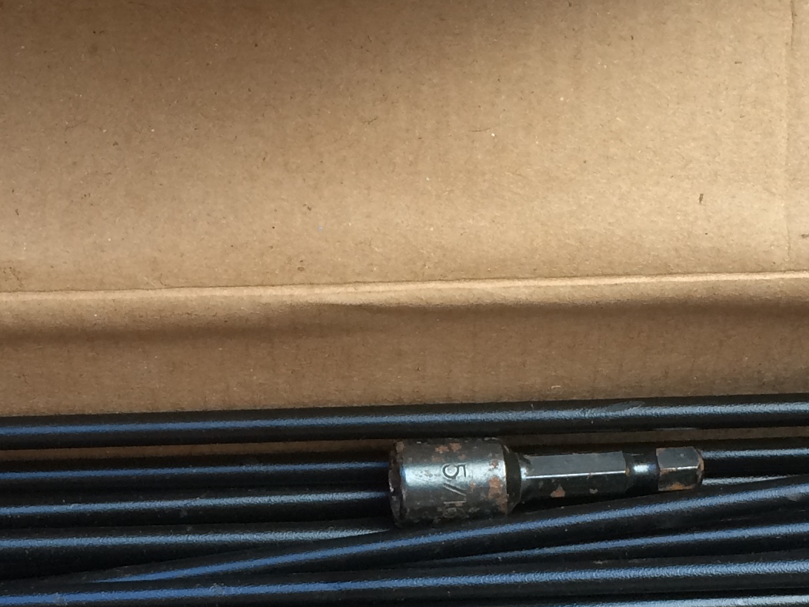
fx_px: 2103
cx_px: 406
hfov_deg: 21.8
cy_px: 512
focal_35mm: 90
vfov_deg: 16.3
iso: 32
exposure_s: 1/40
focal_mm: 4.15
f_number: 2.2
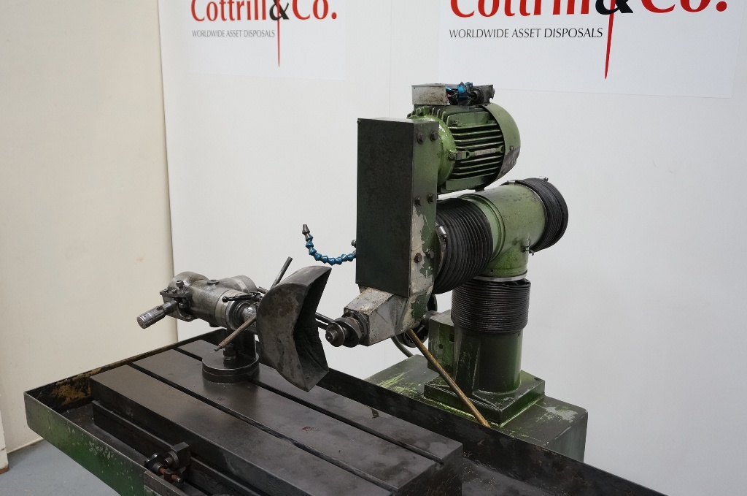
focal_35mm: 34
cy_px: 248
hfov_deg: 55.2
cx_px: 374
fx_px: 715
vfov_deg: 38.2
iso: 800
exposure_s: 1/60
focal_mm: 23
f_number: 4
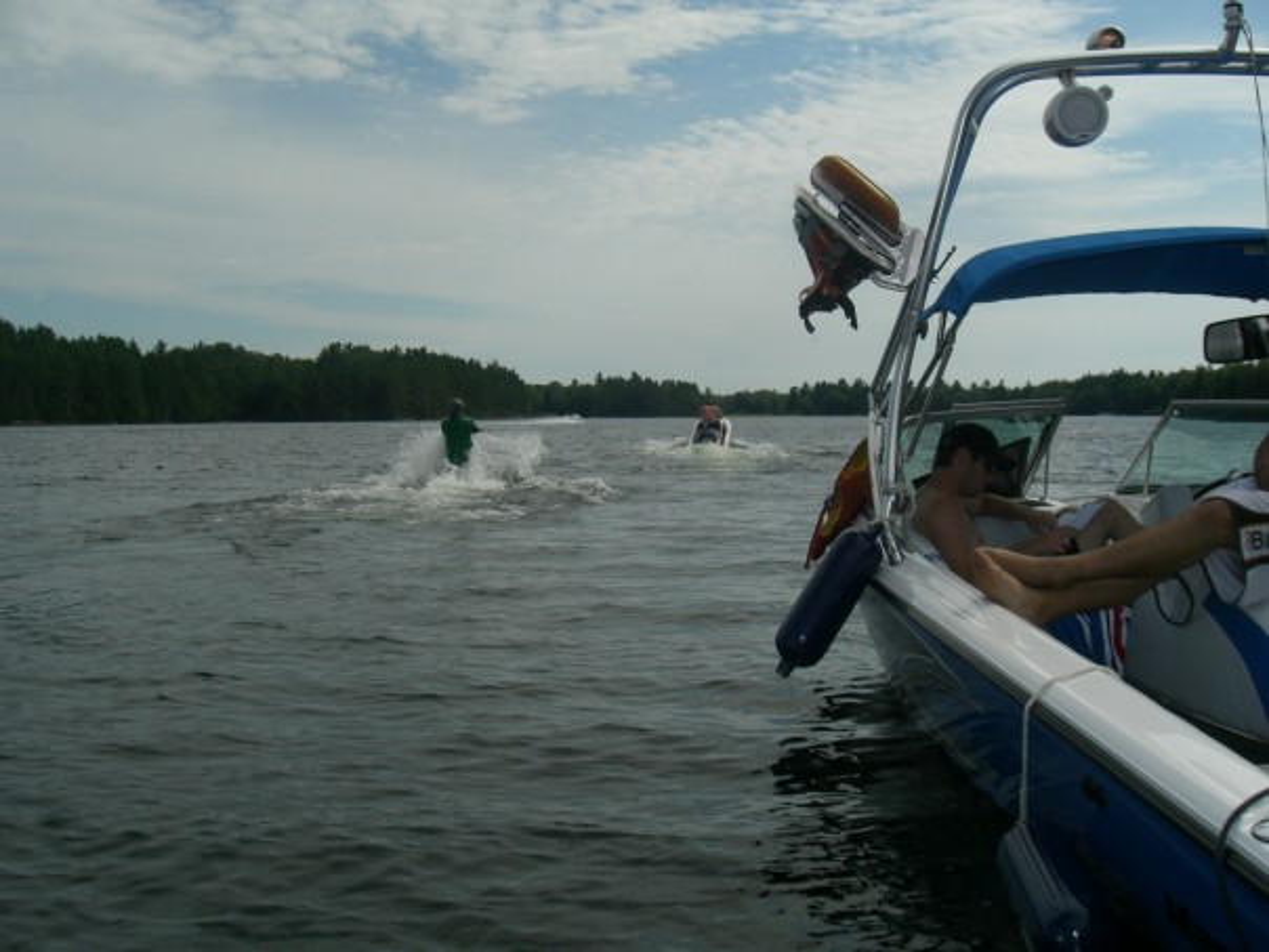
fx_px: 1393
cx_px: 634
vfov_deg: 37.7
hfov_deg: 49.0
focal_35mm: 38
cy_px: 476
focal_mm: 6.3
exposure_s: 1/2000
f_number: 4.4
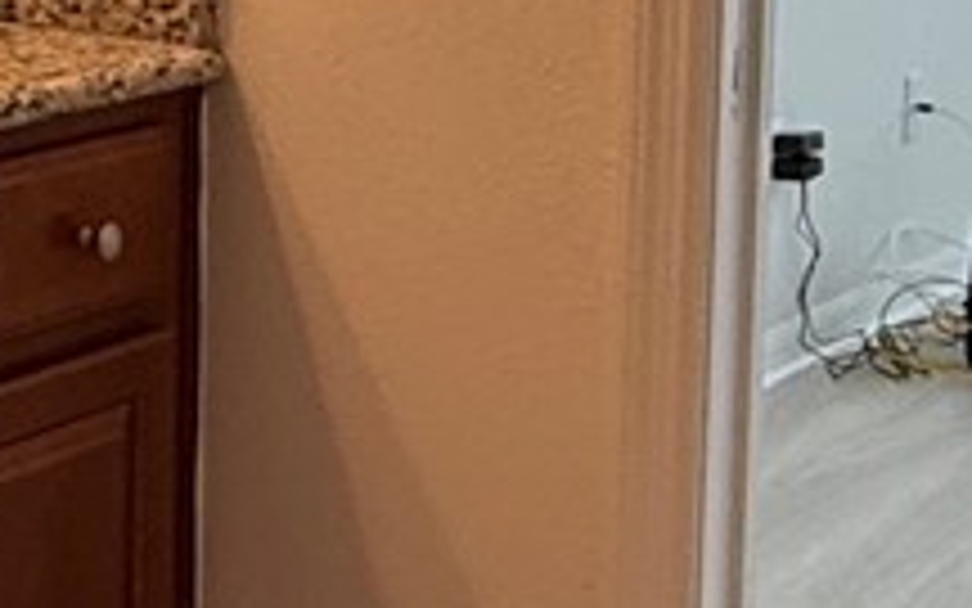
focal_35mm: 110
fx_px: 2914
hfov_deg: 18.0
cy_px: -167
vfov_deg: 11.6
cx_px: -212
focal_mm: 2.22
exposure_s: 1/120
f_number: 2.2
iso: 125
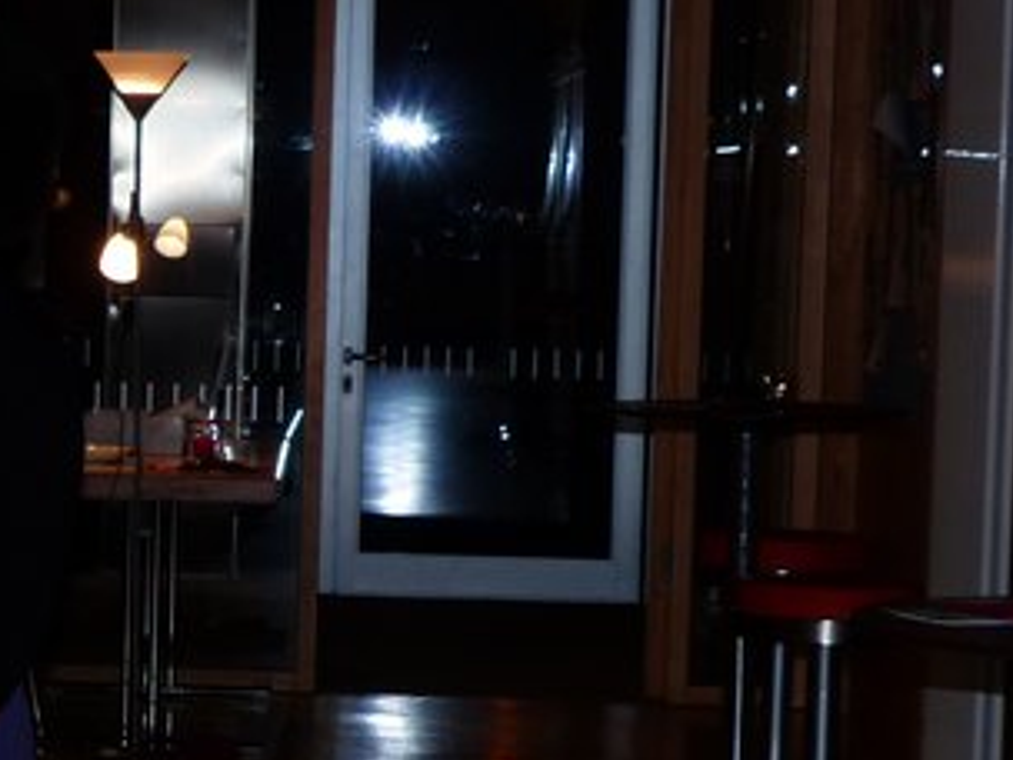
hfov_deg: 11.3
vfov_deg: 8.7
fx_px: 5004
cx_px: -323
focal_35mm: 171
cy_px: 657
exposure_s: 1/60
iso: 100
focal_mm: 9.4
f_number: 2.8
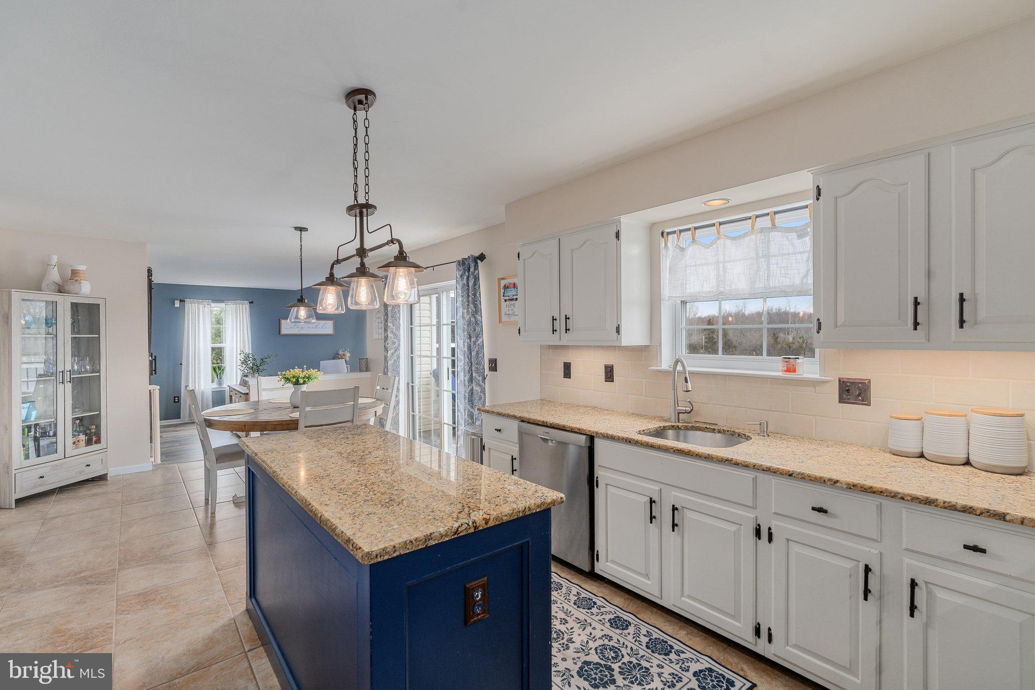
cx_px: 518
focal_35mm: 16
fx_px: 460
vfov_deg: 73.7
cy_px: 345
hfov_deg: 96.7
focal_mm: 16
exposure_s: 1/50
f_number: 7.1
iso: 320
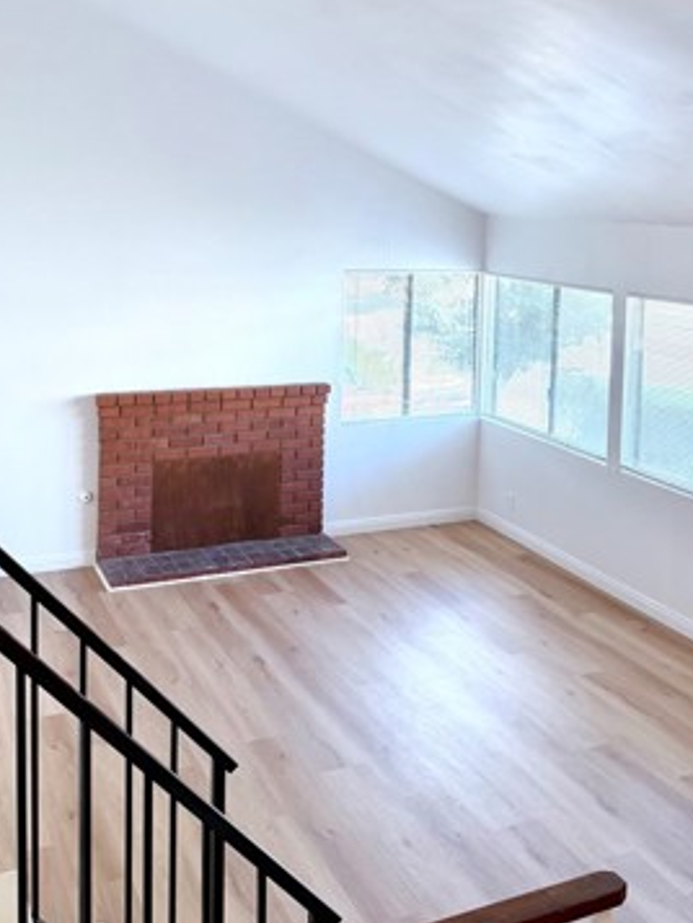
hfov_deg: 33.2
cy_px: 302
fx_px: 1147
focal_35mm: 43
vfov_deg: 43.2
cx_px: 481
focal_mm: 6.76
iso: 125
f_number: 1.78
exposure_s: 1/199
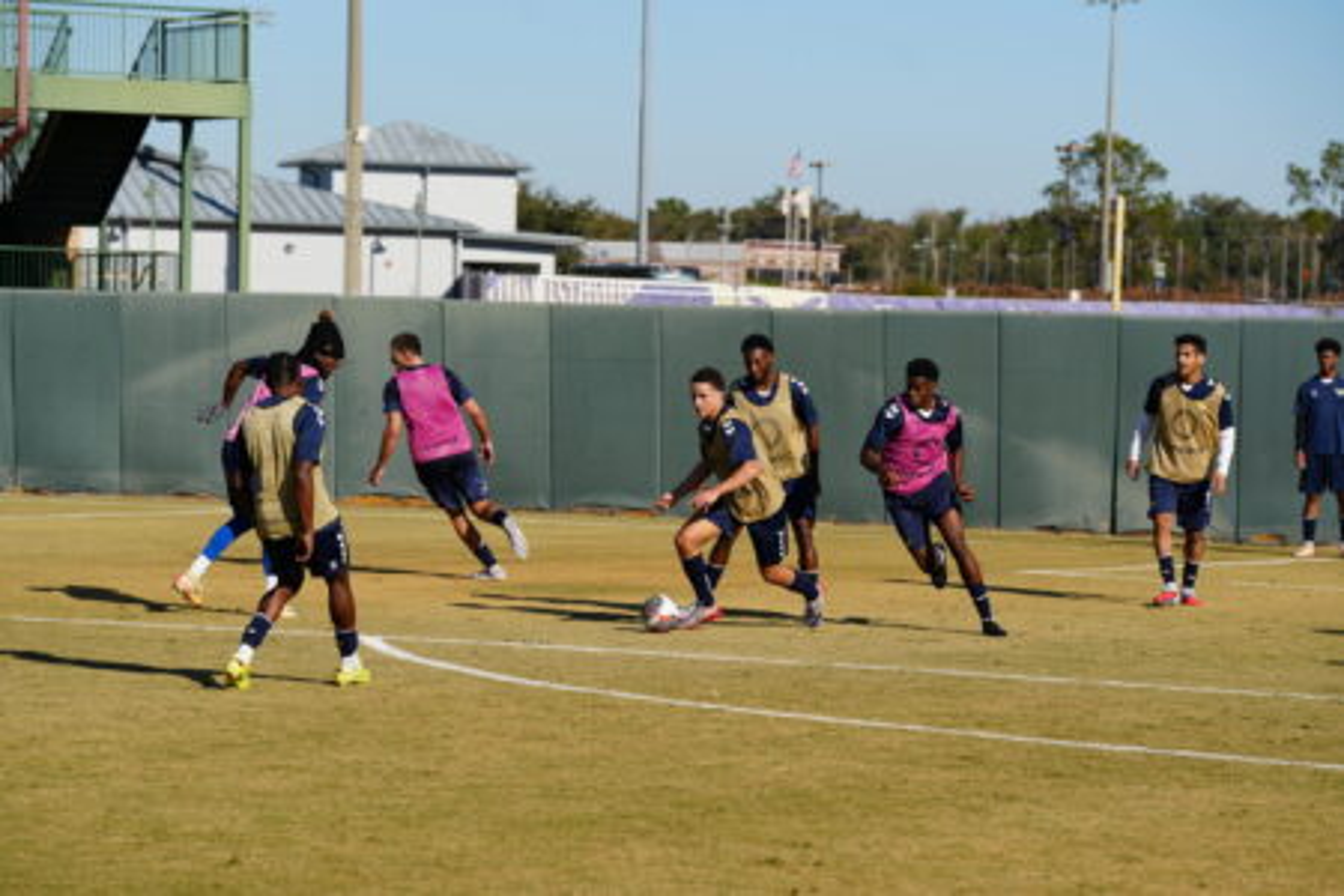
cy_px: 448
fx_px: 4965
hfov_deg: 15.4
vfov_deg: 10.3
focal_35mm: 133
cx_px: 672
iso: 100
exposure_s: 1/1000
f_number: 5
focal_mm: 133
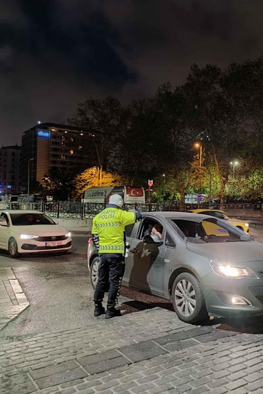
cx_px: 212
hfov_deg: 39.4
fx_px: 351
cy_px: 197
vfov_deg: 58.7
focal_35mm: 32
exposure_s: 1/17
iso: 640
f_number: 1.8
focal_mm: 6.06
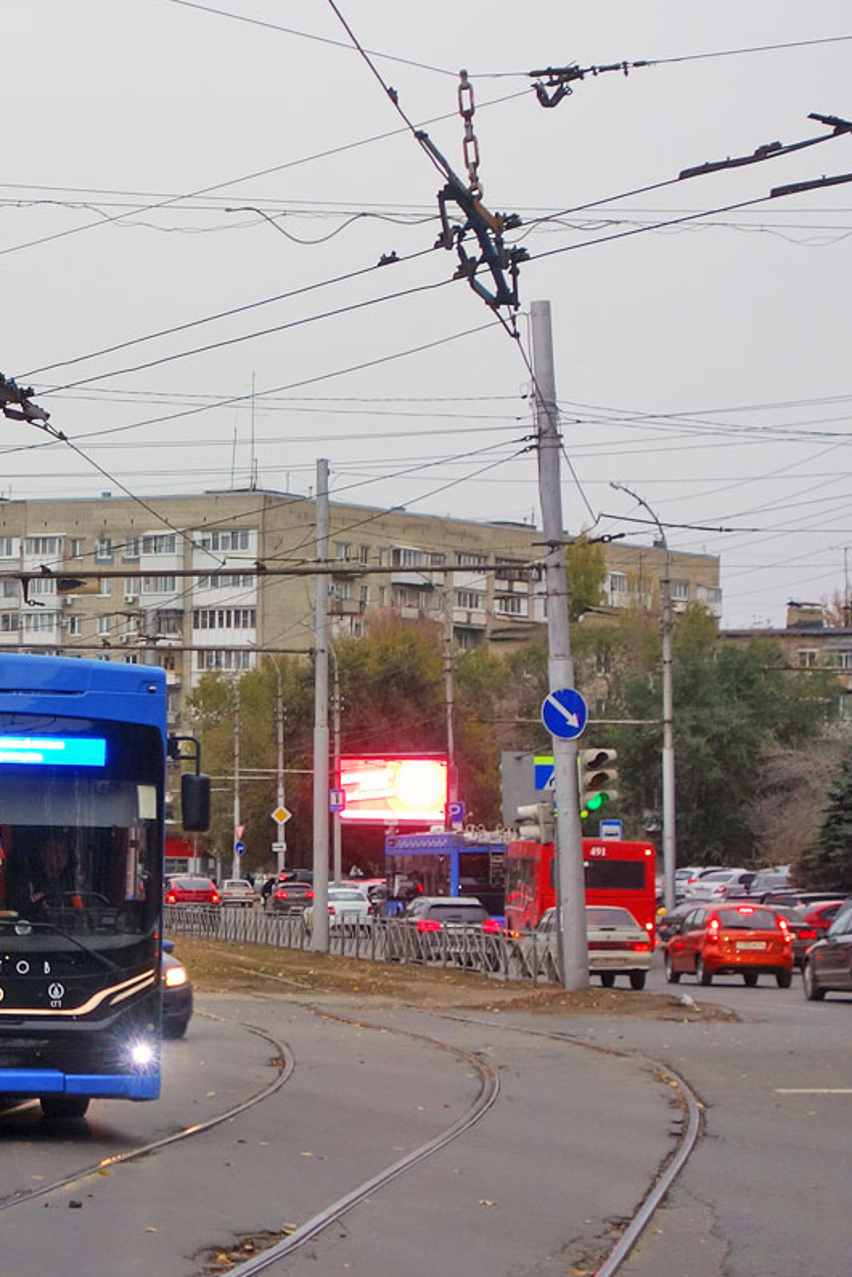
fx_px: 2627
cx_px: -96
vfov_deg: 27.3
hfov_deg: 17.8
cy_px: 638
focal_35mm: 74
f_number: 3.2
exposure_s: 1/80
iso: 125
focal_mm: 18.23
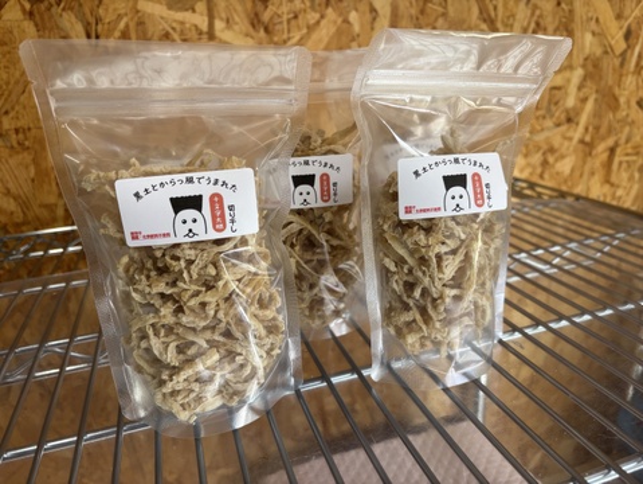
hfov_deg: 67.3
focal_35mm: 26
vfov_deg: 53.1
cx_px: 322
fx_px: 483
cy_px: 242
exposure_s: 1/123
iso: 40
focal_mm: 5.96
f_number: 1.6
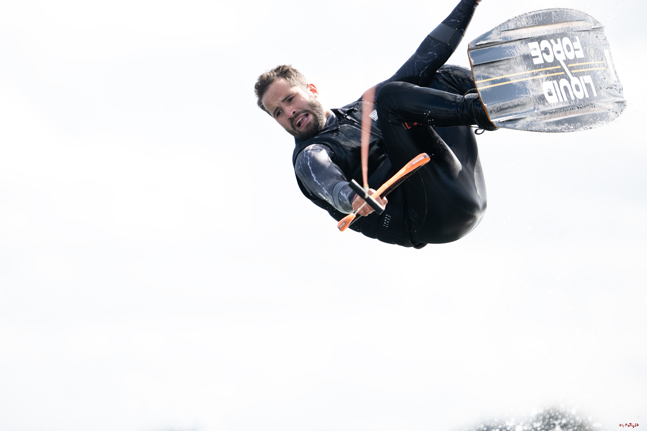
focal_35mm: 400
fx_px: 7188
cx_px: 324
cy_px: 216
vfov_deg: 3.4
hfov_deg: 5.2
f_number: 4
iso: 320
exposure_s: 1/1600
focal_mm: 400
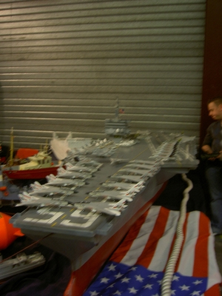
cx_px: 111
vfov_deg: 54.0
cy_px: 148
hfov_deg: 41.8
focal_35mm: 34
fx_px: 291
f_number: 2.8
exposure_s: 1/8
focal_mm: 5.6
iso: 50
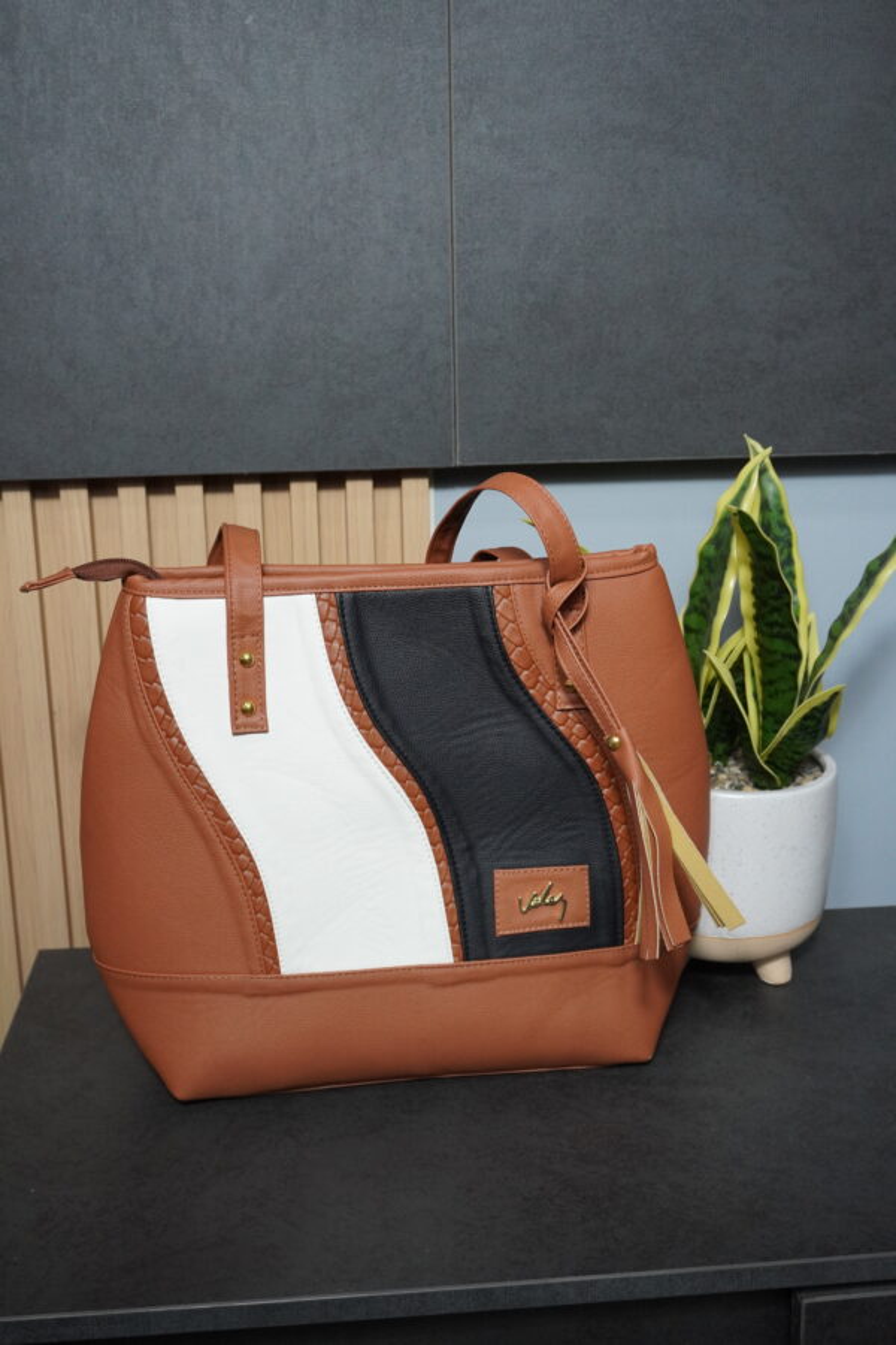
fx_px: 1512
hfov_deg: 33.0
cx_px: 448
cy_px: 672
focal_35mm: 40
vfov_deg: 47.9
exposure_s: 1/160
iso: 1600
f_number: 4.5
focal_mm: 27
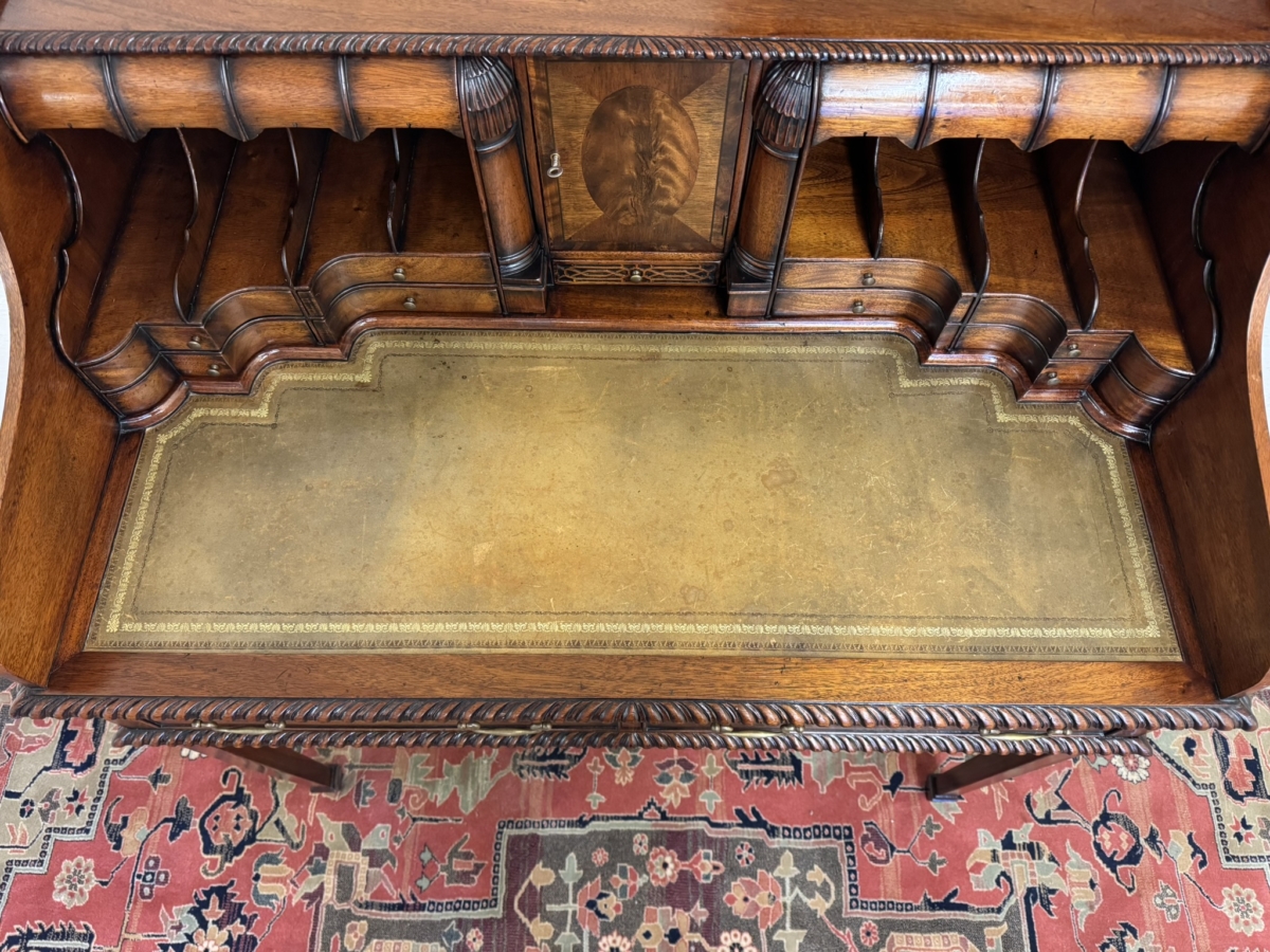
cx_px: 635
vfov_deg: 56.8
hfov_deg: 71.6
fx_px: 881
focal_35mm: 24
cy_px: 476
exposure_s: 1/50
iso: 500
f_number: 1.78
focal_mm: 6.76
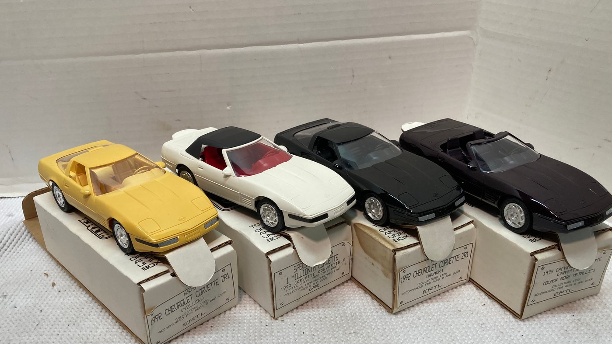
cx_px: 296
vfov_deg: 35.4
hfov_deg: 59.5
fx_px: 536
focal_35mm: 33
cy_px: 216
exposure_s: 1/60
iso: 50
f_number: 1.8
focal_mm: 3.99
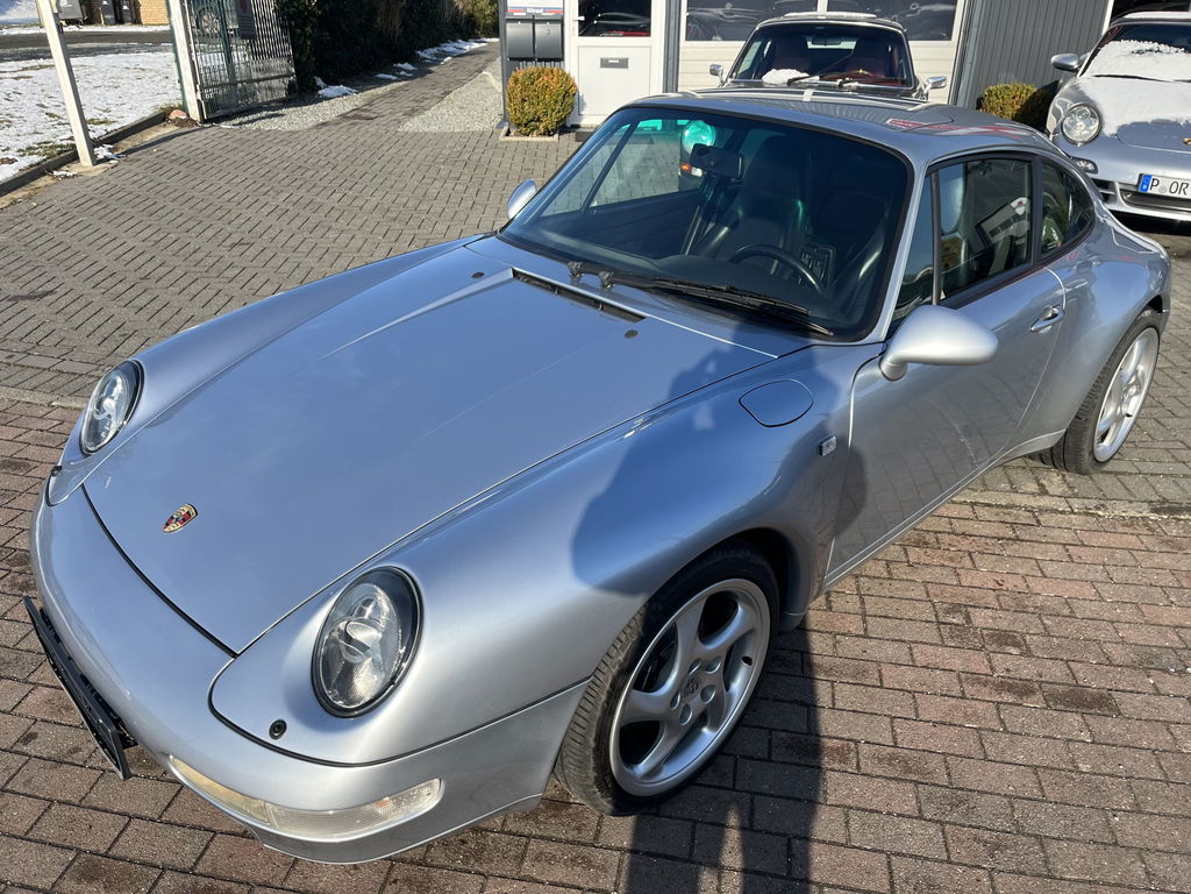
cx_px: 596
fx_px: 895
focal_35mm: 26
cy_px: 447
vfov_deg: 53.1
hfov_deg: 67.3
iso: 50
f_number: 1.6
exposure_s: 1/2062
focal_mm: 5.1
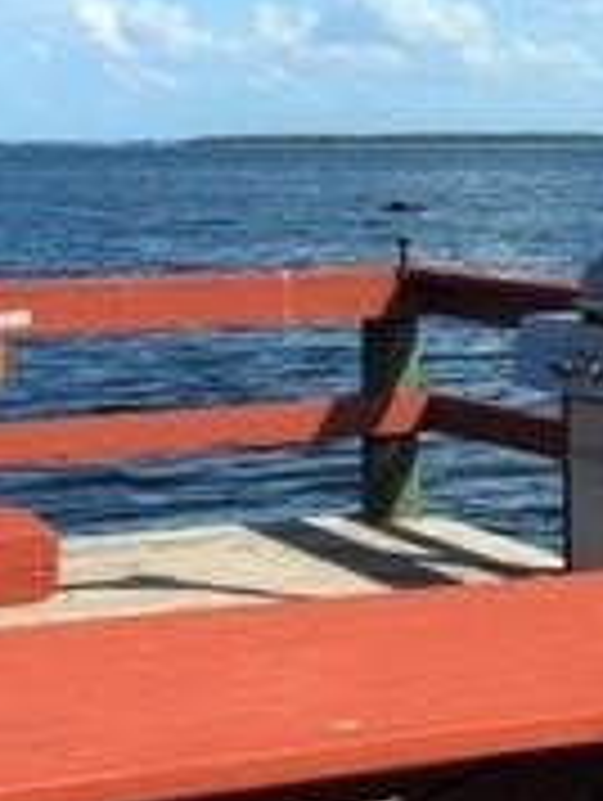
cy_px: 63
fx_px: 2410
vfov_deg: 18.5
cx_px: 644
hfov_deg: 14.0
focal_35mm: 104
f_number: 2.2
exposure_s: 1/1832
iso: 25
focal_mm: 4.15
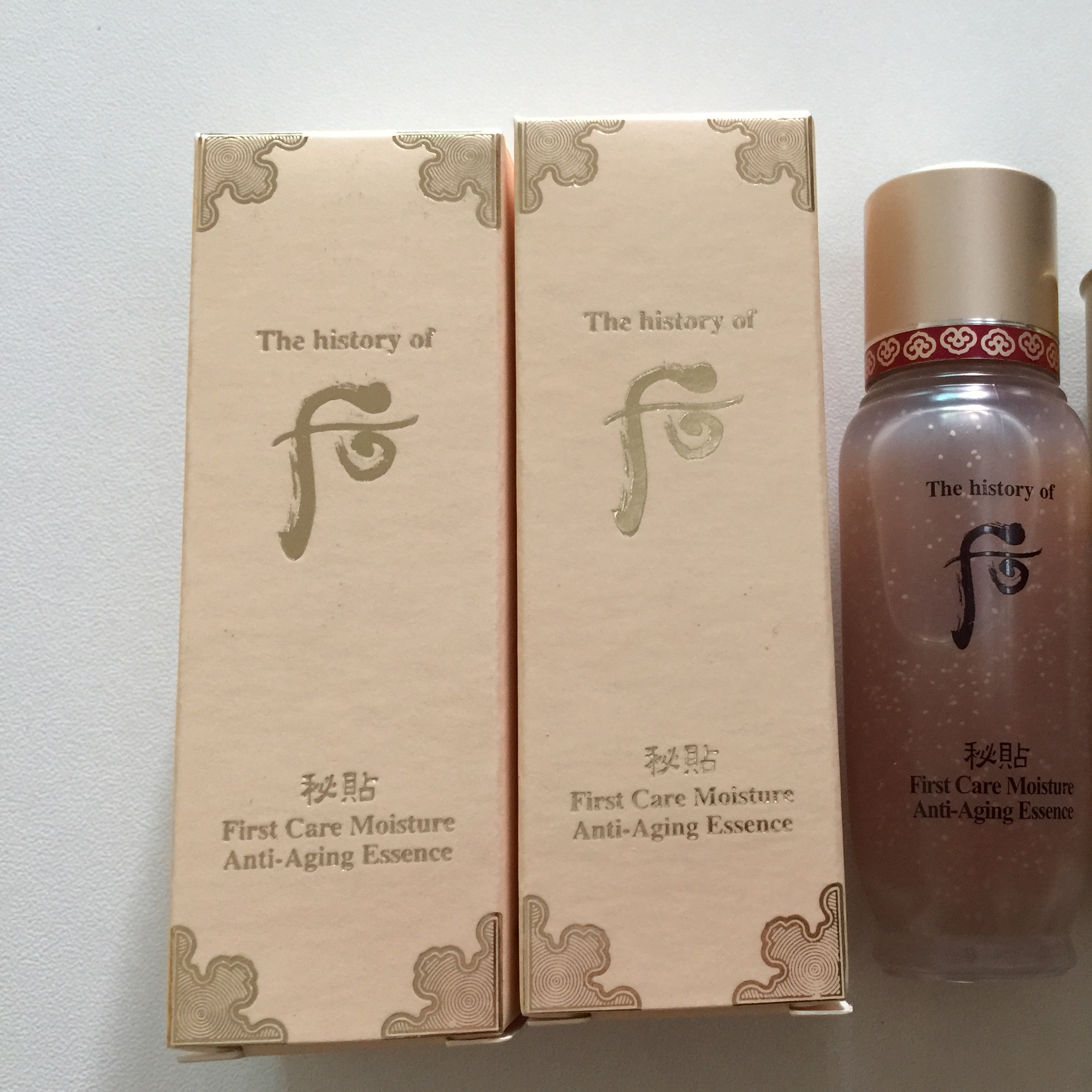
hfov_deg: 43.8
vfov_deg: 44.9
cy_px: 578
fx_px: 1321
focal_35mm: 37
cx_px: 781
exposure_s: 1/17
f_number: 2.2
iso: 125
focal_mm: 4.15
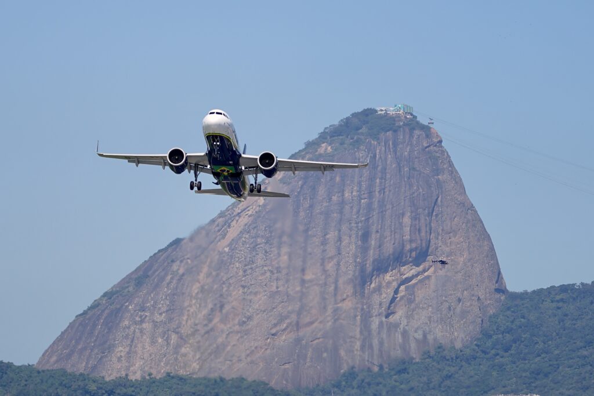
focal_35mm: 144
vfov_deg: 9.5
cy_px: 198
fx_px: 2376
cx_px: 297
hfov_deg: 14.2
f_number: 2.8
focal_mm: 144
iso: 50
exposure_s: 1/1600
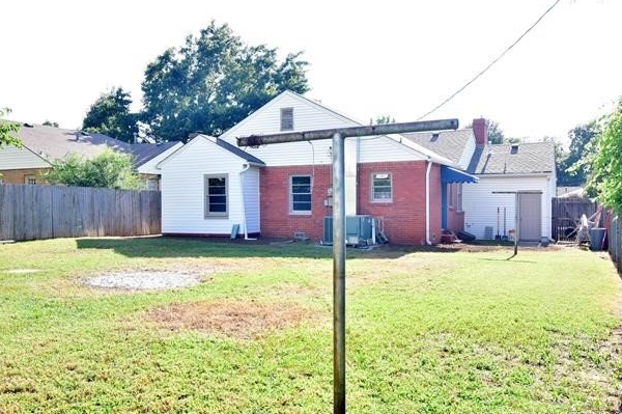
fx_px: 552
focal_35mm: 32
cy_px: 209
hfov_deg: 58.8
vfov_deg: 41.0
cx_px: 314
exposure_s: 1/500
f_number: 11
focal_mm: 20
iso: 640
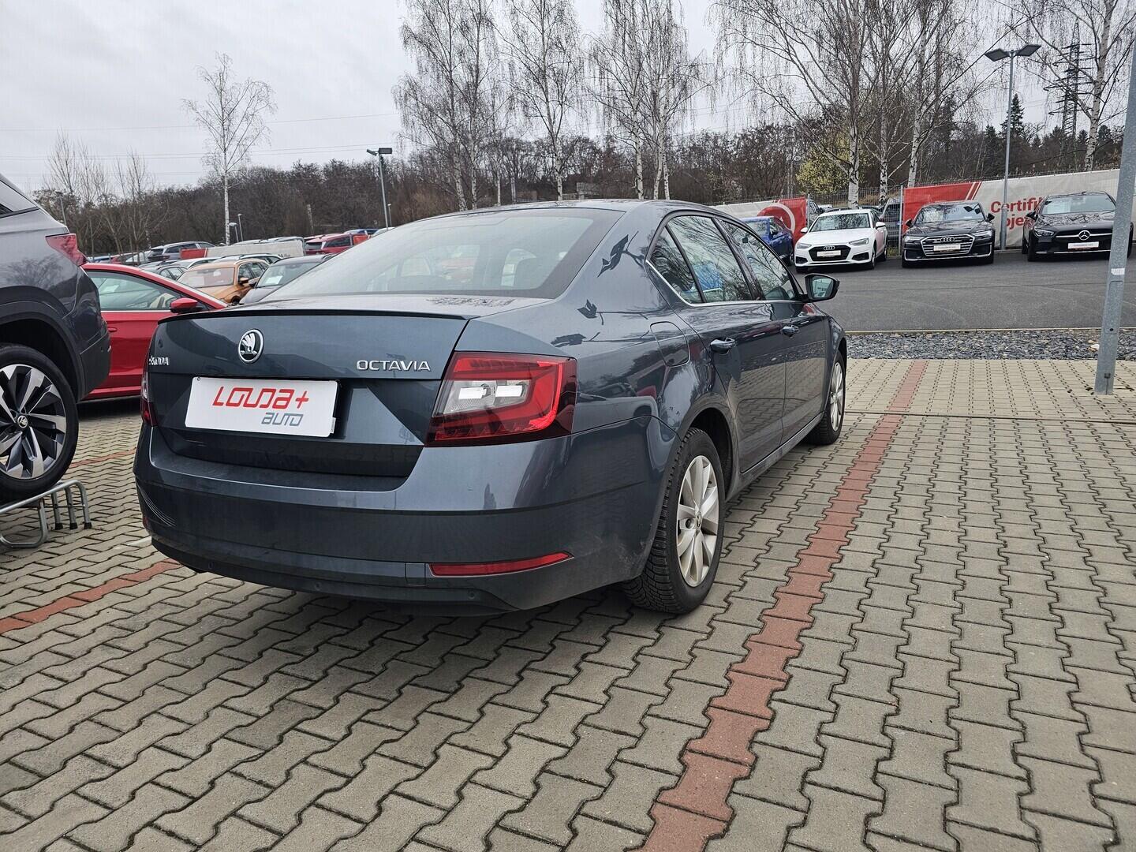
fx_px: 755
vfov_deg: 58.9
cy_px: 426
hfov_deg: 73.9
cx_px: 568
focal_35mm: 23
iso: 40
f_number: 1.7
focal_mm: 6.3
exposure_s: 1/207
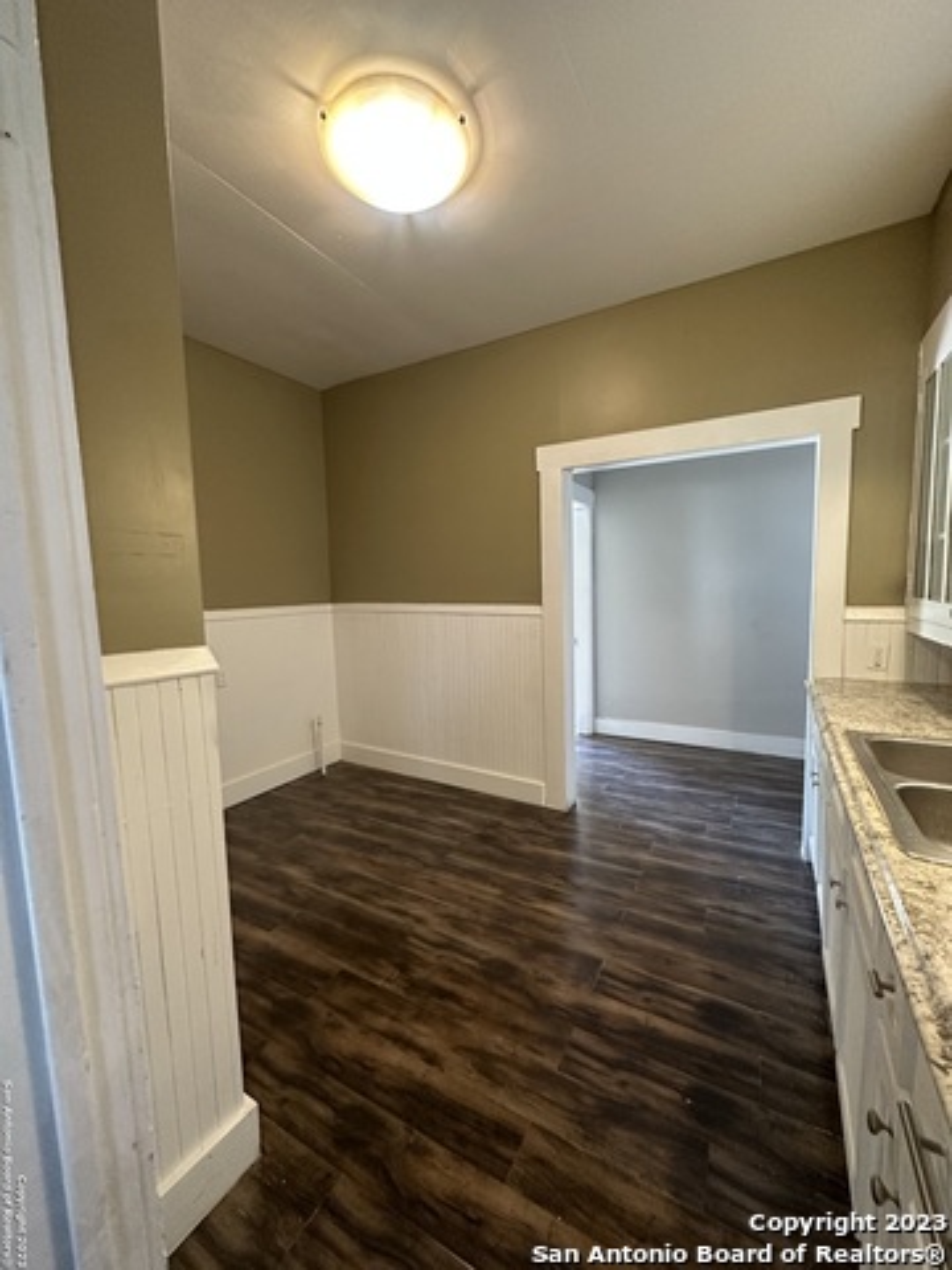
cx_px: 476
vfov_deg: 102.1
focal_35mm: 14
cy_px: 635
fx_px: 513
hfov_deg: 85.7
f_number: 2.2
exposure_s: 1/60
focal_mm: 2.22
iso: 400
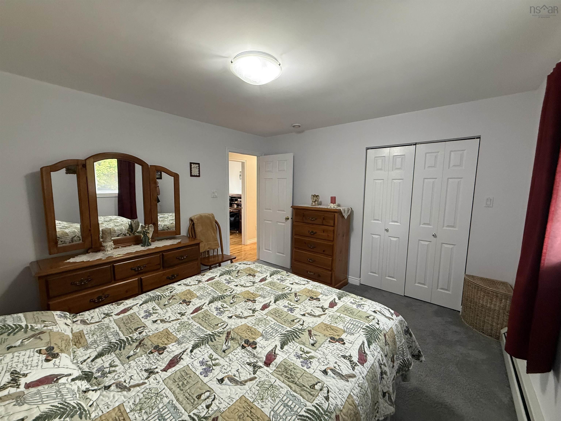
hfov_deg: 102.1
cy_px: 210
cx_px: 280
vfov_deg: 85.7
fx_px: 227
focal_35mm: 14
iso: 320
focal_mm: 2.22
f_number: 2.2
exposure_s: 1/60
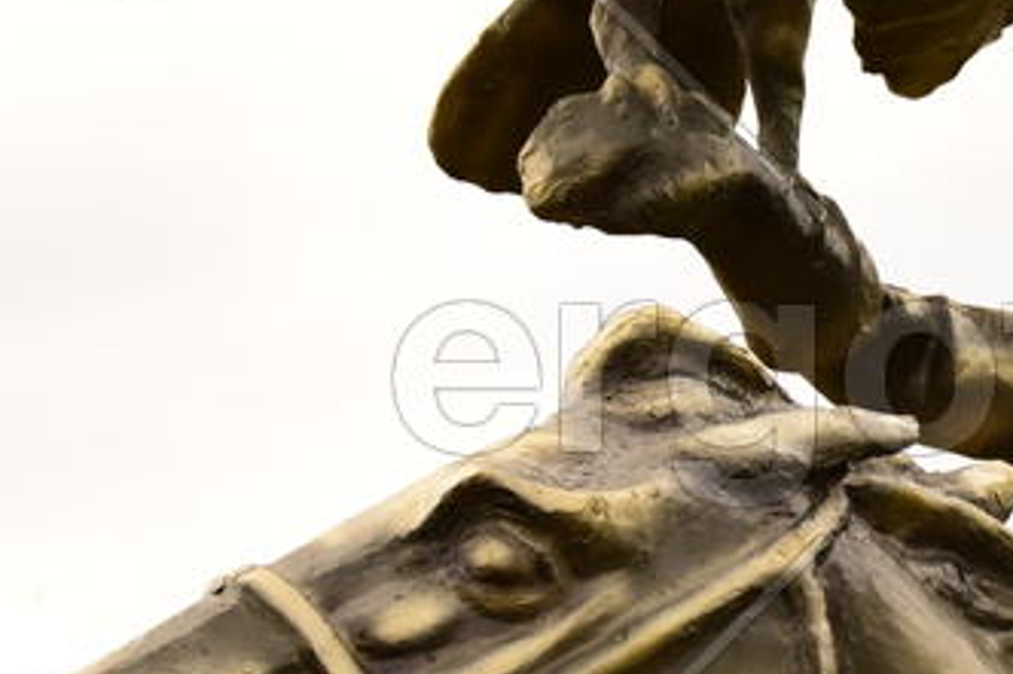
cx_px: 982
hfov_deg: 12.3
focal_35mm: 165
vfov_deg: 8.3
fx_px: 4640
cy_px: 378
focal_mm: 42
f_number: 4.8
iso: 100
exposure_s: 1/80
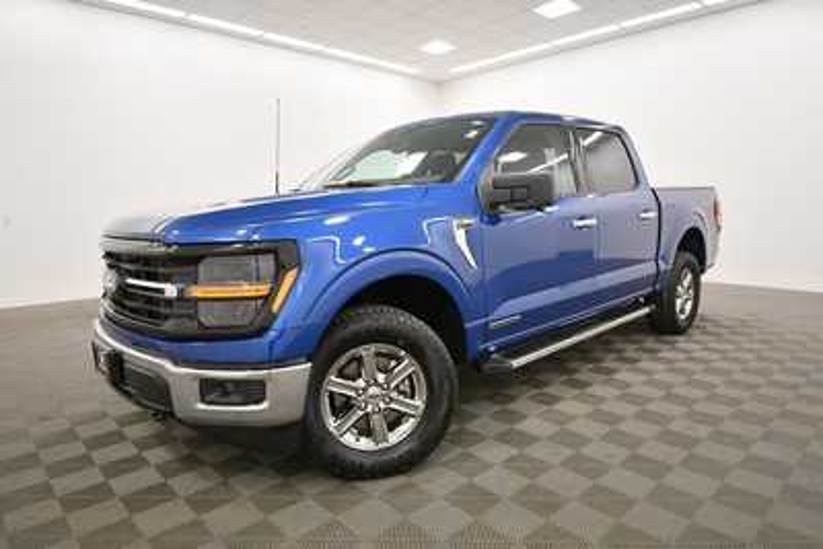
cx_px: 412
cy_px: 274
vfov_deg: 59.5
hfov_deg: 81.2
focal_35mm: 21
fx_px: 480
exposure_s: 1/125
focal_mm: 14
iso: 800
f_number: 5
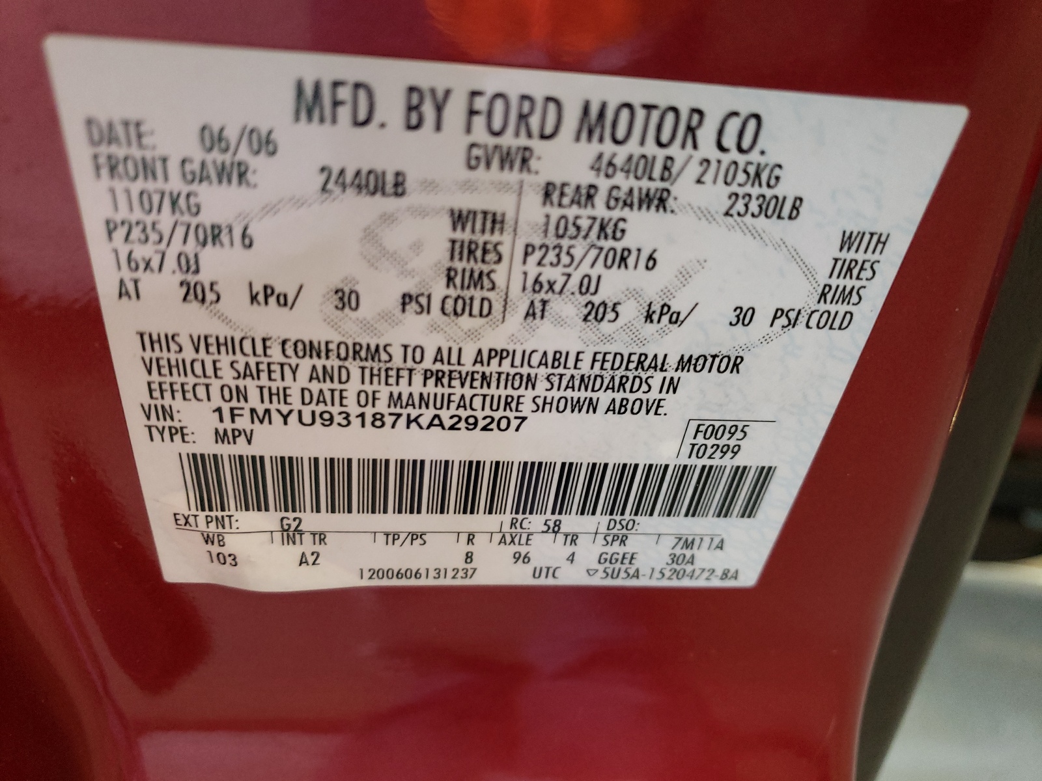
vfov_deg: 53.1
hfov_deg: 67.3
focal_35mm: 26
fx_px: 783
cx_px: 521
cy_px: 390
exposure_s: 1/60.2
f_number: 1.5
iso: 157
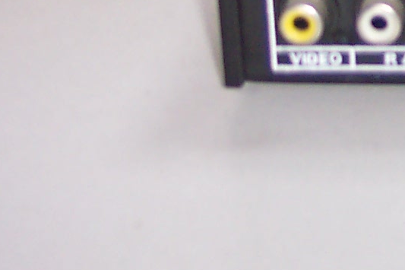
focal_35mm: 154
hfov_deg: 12.2
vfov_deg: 8.7
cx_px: 744
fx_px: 1732
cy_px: -132
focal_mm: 8
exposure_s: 1/30
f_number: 2.8
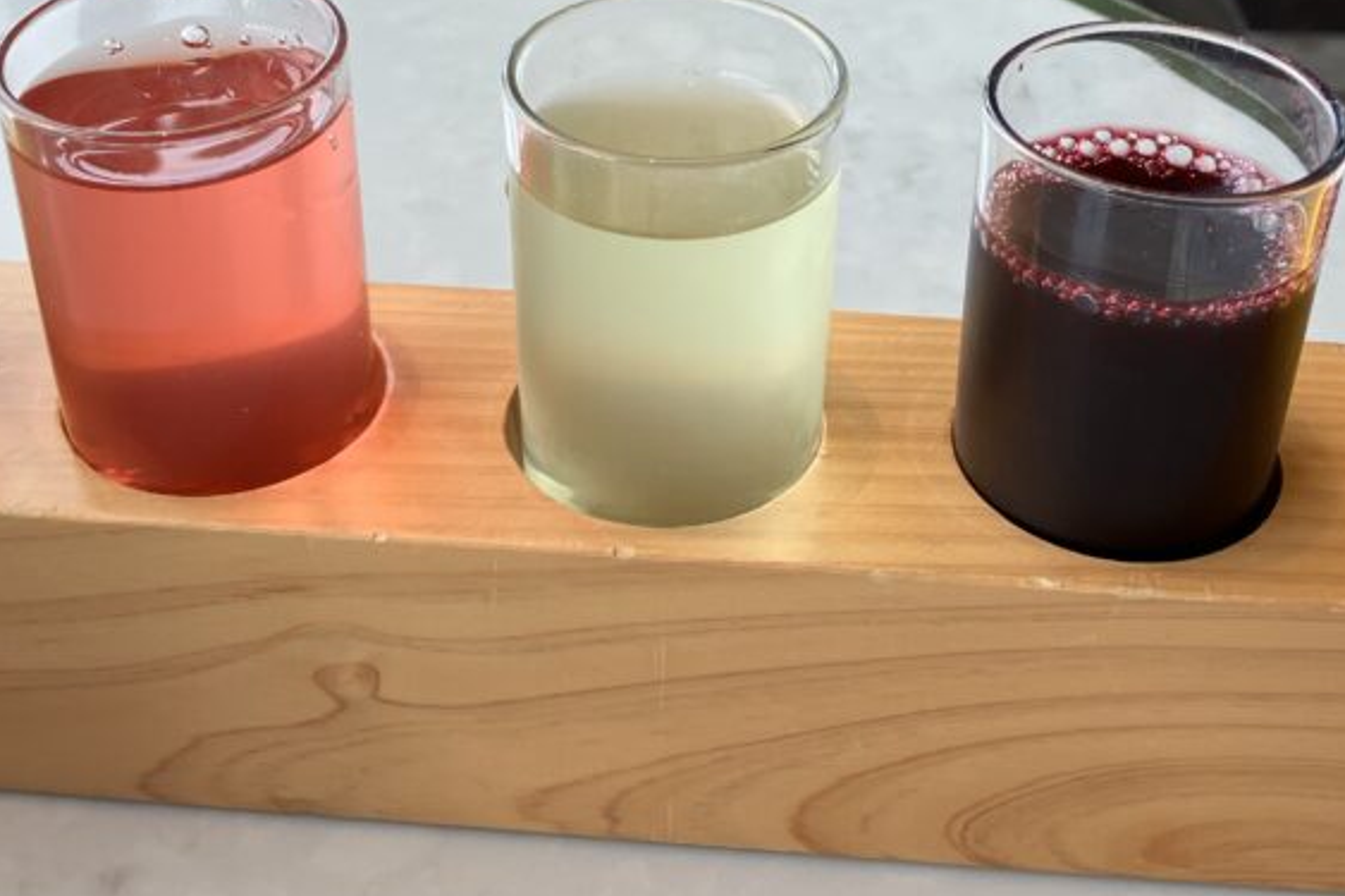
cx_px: 707
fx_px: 1979
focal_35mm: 53
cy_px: 194
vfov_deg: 25.1
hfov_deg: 37.5
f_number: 1.8
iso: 25
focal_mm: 3.99
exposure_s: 1/100
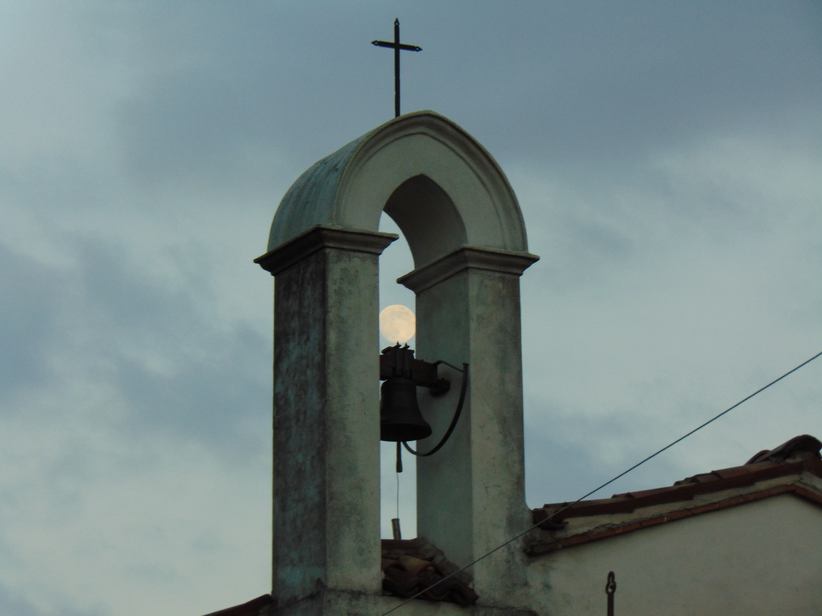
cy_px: 308
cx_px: 411
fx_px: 4820
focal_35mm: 203
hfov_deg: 9.7
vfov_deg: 7.3
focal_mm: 36.4
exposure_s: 1/15
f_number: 10.6
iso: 80
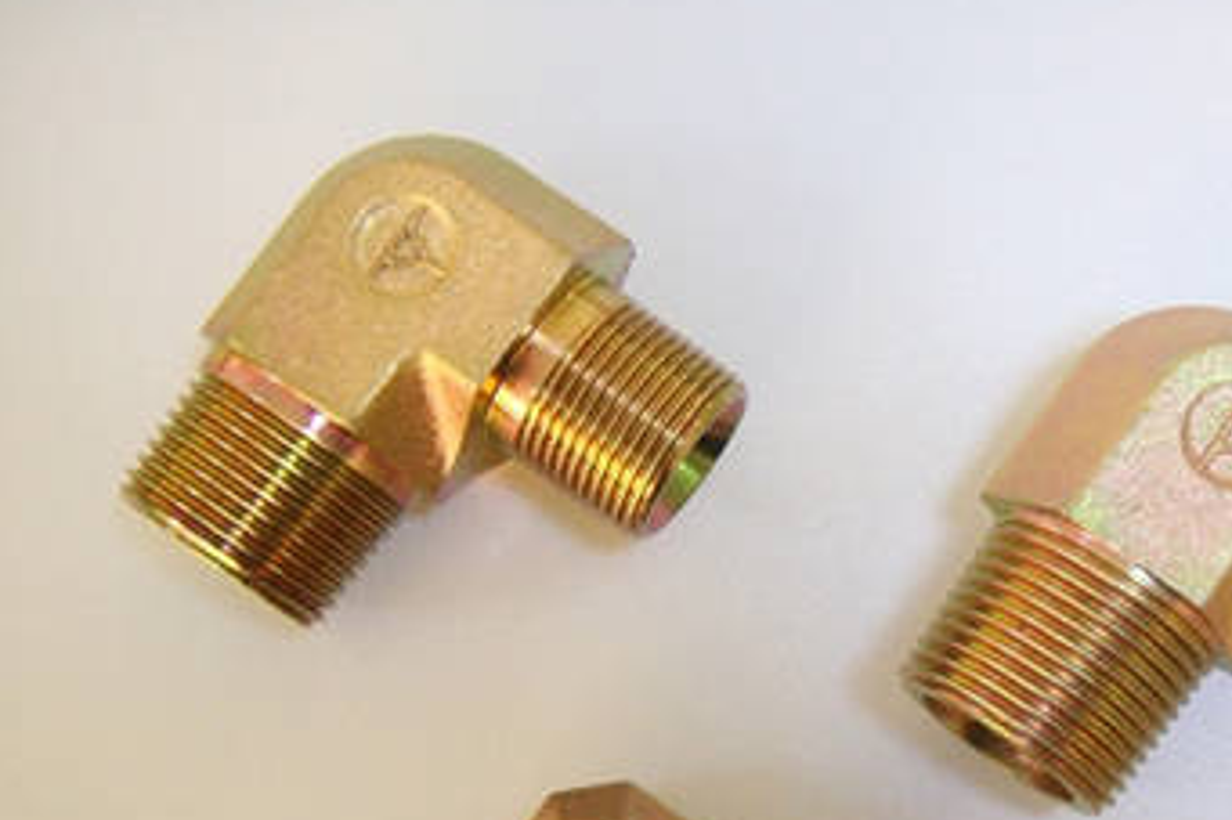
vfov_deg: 23.2
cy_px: 598
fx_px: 1984
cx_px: 809
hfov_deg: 34.2
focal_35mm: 58
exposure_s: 1/16.7
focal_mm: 6.4
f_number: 3.5
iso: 100
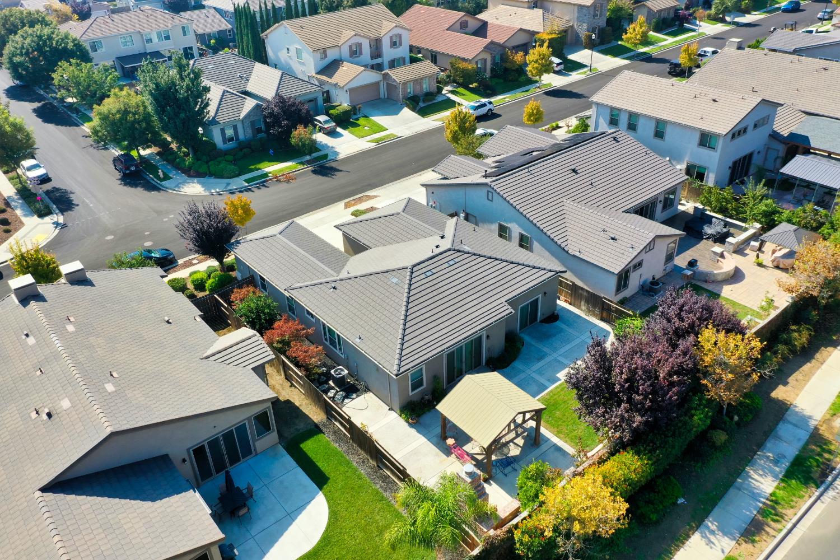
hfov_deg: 65.5
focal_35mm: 28
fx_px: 653
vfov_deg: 46.4
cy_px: 280
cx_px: 420
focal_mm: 10.26
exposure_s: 1/320
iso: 100
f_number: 5
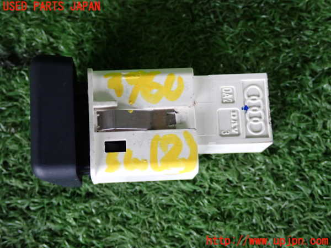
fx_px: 679
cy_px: 124
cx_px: 166
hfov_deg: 27.4
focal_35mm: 71
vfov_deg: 20.7
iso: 500
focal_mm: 12.73
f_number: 3.9
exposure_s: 1/60
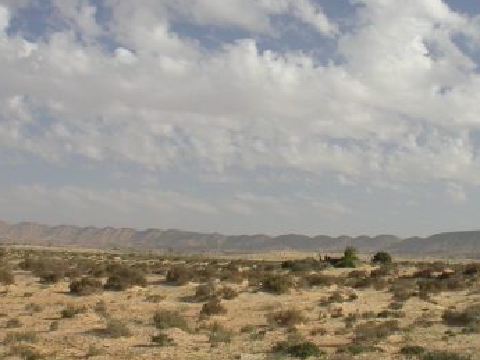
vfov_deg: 16.8
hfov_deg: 22.2
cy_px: 120
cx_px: 320
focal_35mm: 88
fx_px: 1221
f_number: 6
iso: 100
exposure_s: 1/218
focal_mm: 7.85
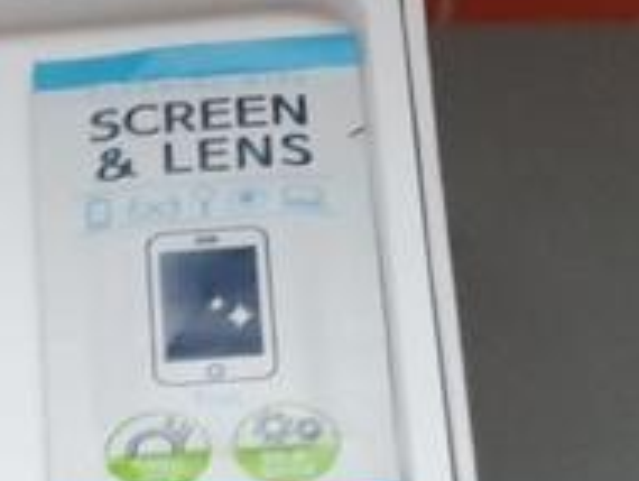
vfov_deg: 7.3
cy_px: 1547
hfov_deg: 10.0
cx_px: -864
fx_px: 3235
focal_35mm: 175
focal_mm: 4.3
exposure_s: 1/30
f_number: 1.5
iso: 320
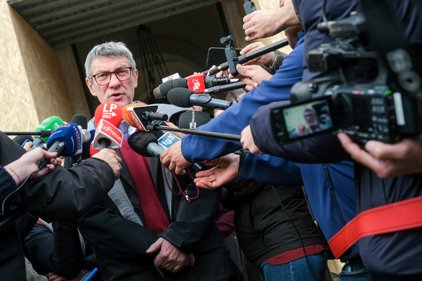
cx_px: 211
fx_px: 656
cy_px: 140
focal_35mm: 56
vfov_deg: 24.2
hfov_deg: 35.6
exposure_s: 1/250
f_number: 4.5
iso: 800
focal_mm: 37.6
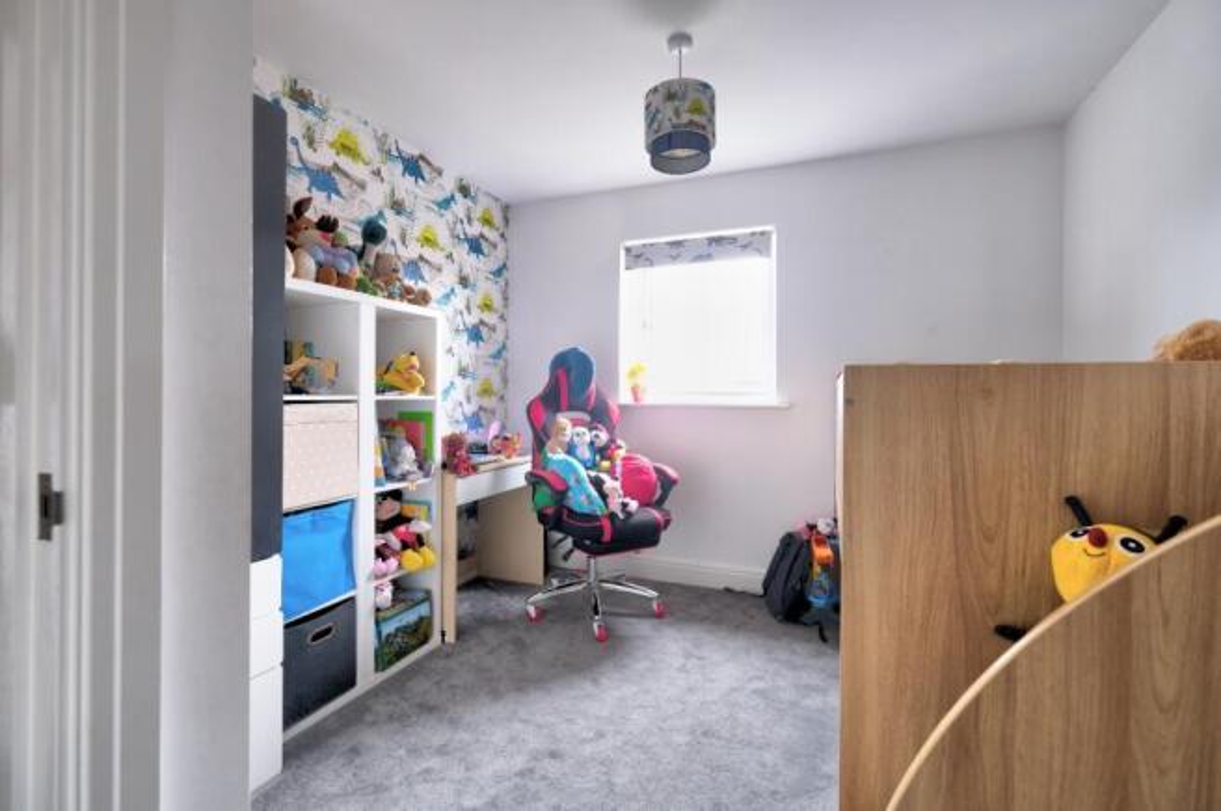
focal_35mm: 15
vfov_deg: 77.2
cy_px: 406
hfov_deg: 100.4
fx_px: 508
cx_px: 610
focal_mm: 10
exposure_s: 1/15
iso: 1000
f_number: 4
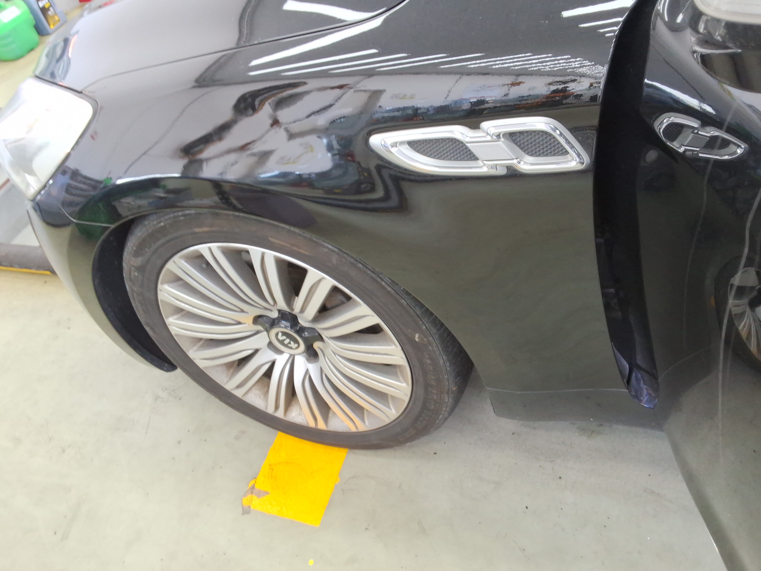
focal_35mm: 29
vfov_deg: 48.2
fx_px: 638
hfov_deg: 61.7
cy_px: 282
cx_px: 386
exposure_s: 1/40
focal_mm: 2.91
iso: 46
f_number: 1.9
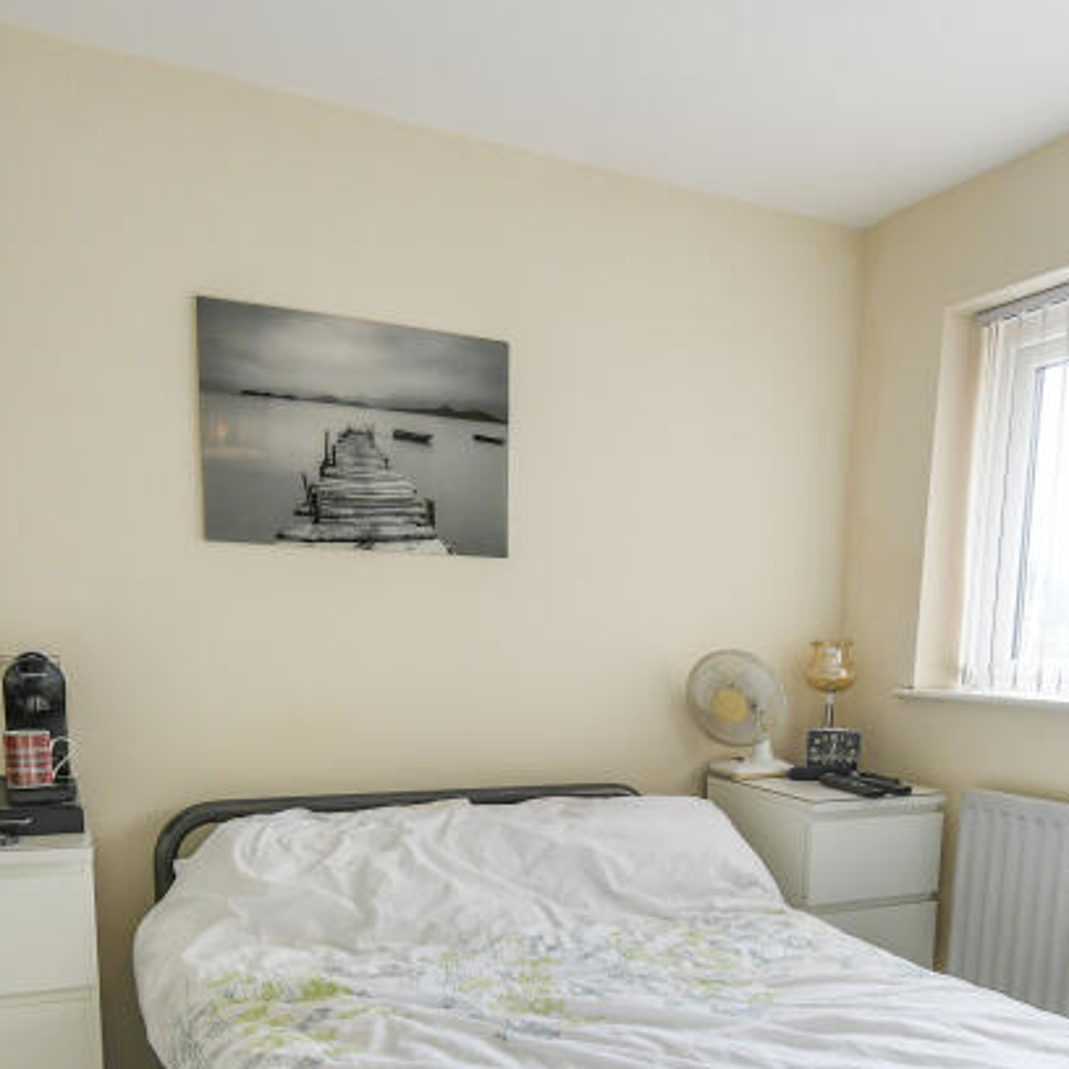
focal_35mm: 32
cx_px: 605
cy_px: 824
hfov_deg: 51.0
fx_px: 1118
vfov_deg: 48.8
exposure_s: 1/60
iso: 160
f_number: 4
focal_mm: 10
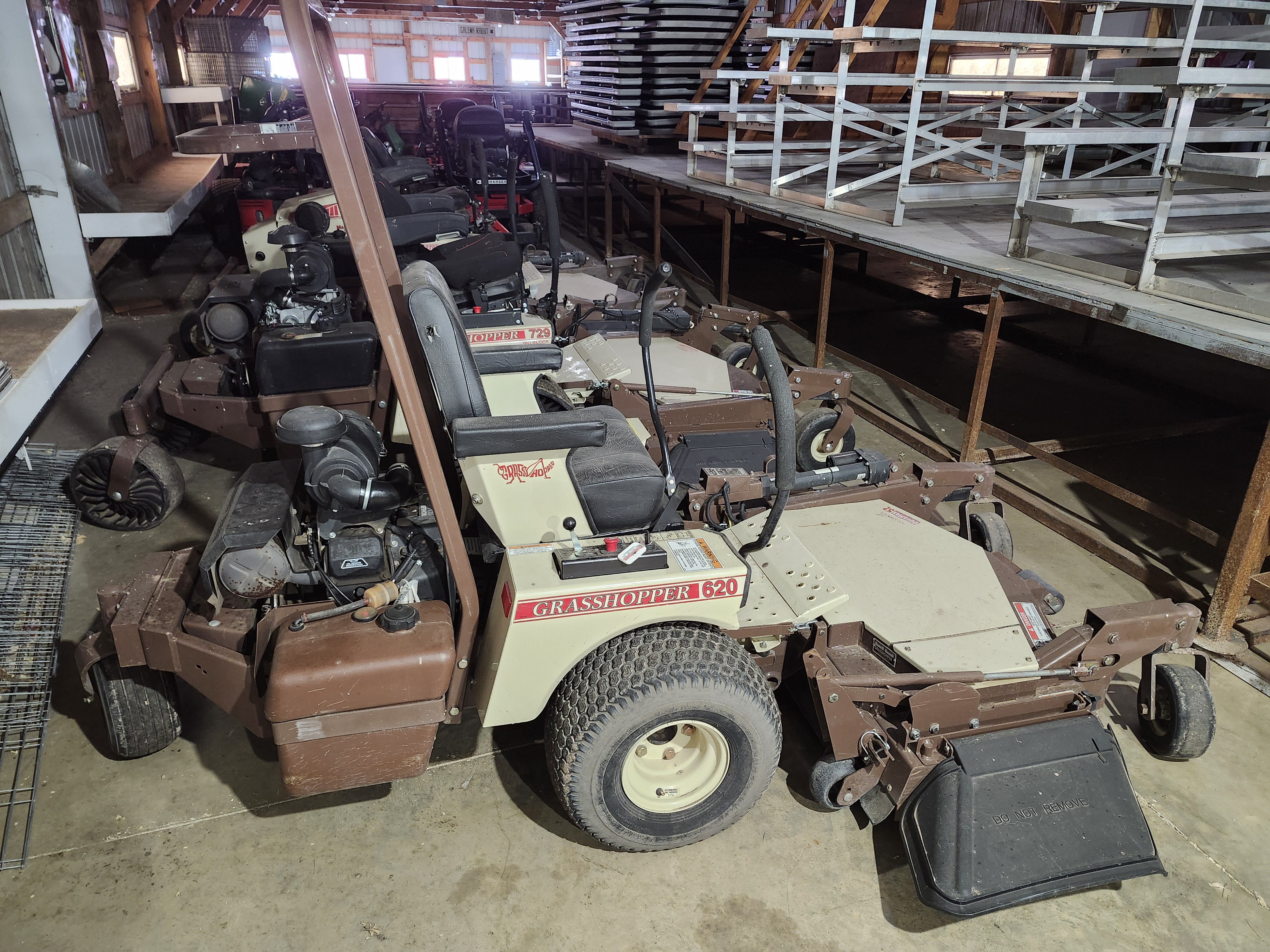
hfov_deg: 73.9
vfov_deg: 58.9
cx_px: 635
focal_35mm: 23
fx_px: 844
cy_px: 476
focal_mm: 5.54
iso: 640
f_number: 1.8
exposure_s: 1/40
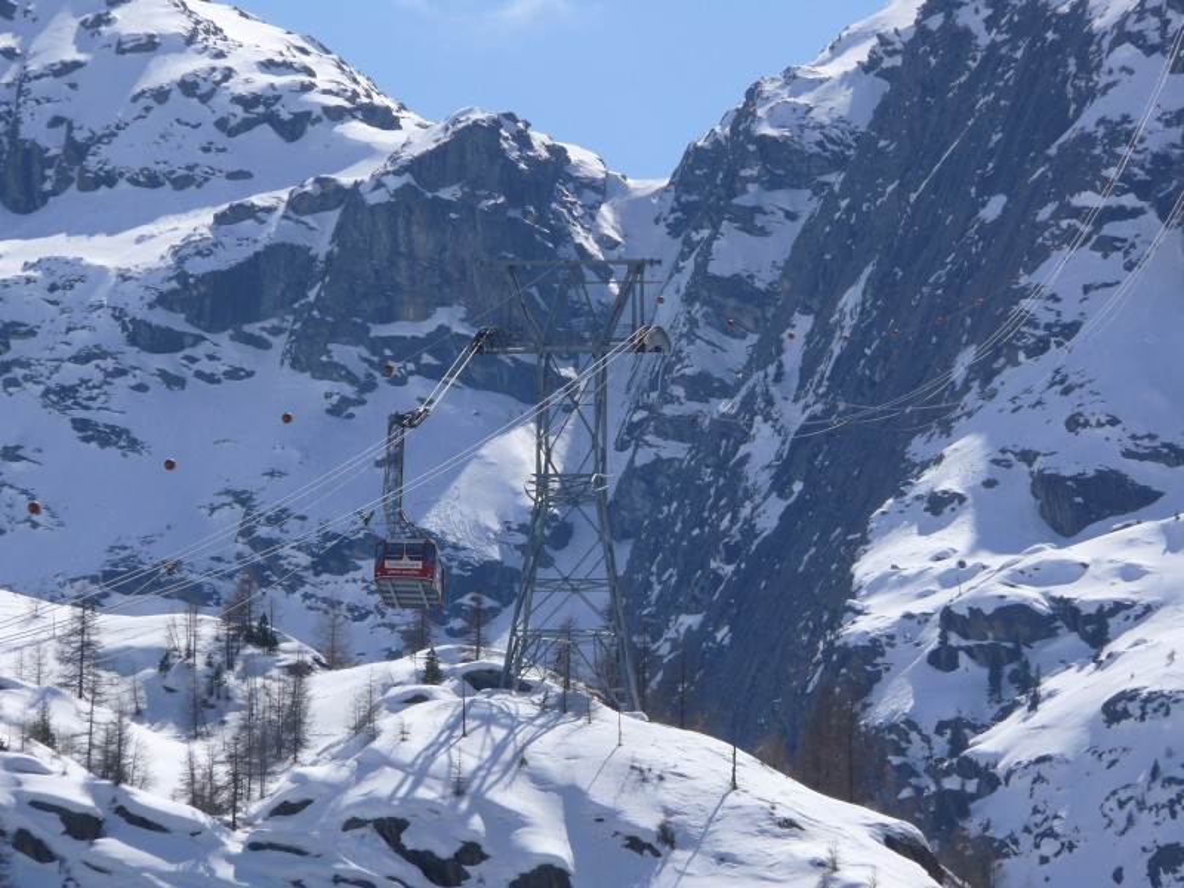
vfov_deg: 4.2
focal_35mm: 357
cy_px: 444
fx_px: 12211
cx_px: 592
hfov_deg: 5.6
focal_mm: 75.5
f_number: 8
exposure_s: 1/640
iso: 100
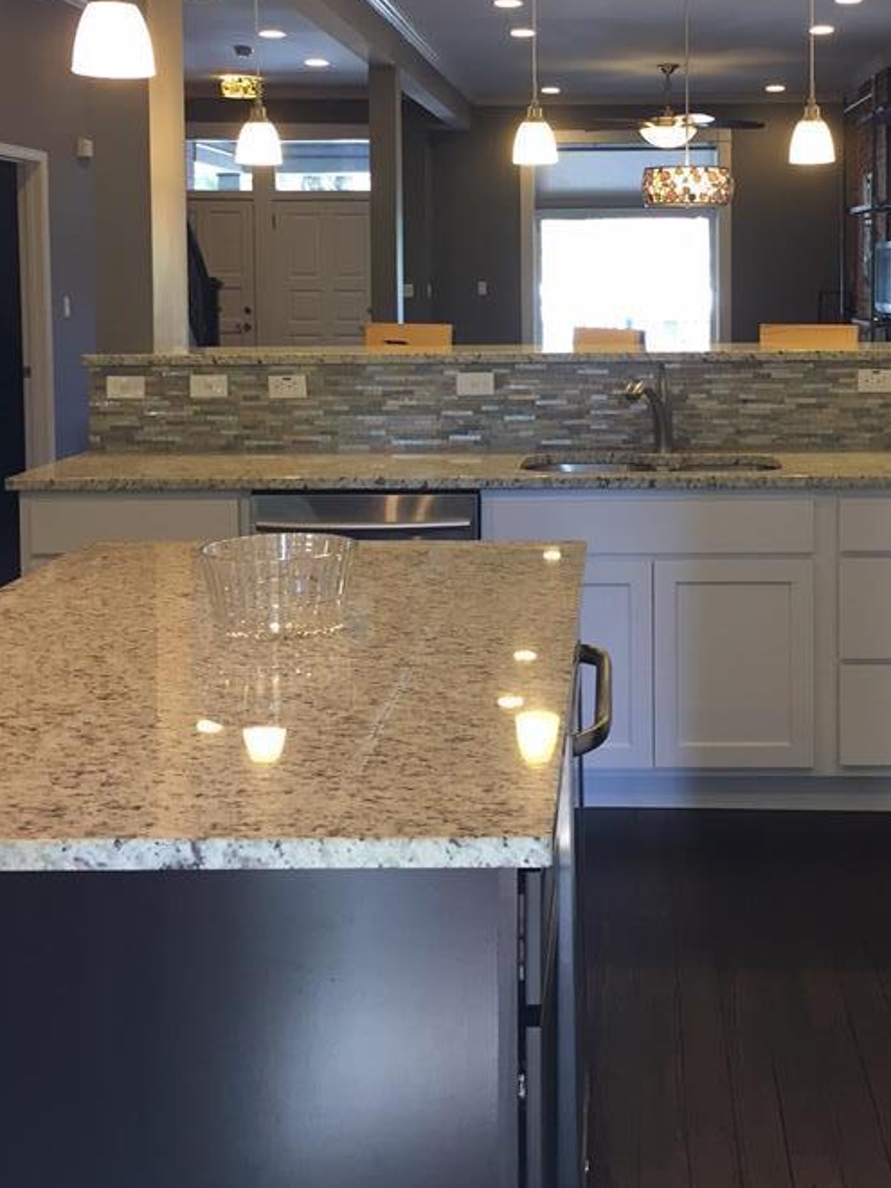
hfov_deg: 31.9
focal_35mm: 45
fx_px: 1544
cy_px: 335
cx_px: 614
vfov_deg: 41.2
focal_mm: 4.15
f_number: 2.2
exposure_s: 1/30
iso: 64
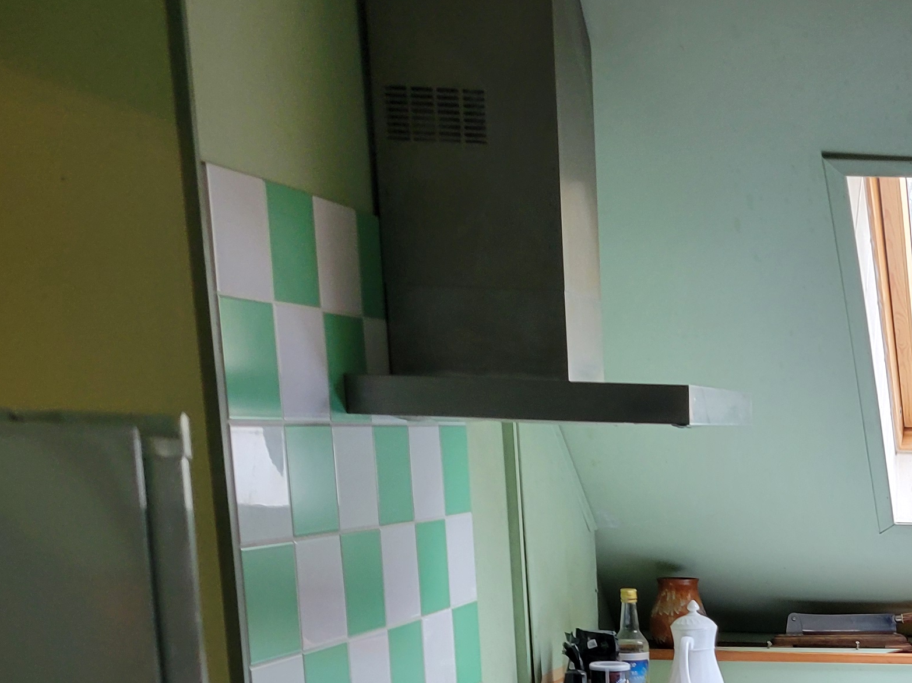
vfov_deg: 20.5
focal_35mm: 67
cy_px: 812
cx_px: 1107
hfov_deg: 25.8
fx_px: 1765
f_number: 1.8
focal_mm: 5.4
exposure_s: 1/40
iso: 200
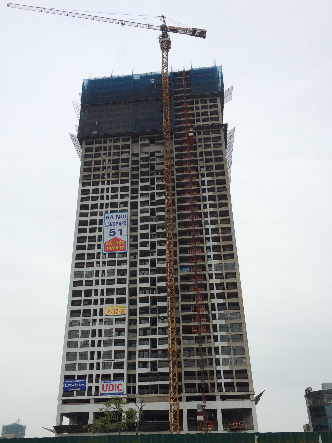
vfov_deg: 53.8
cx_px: 150
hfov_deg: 41.7
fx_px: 435
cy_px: 249
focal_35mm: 34
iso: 40
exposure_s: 1/2053
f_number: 2.2
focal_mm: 4.12
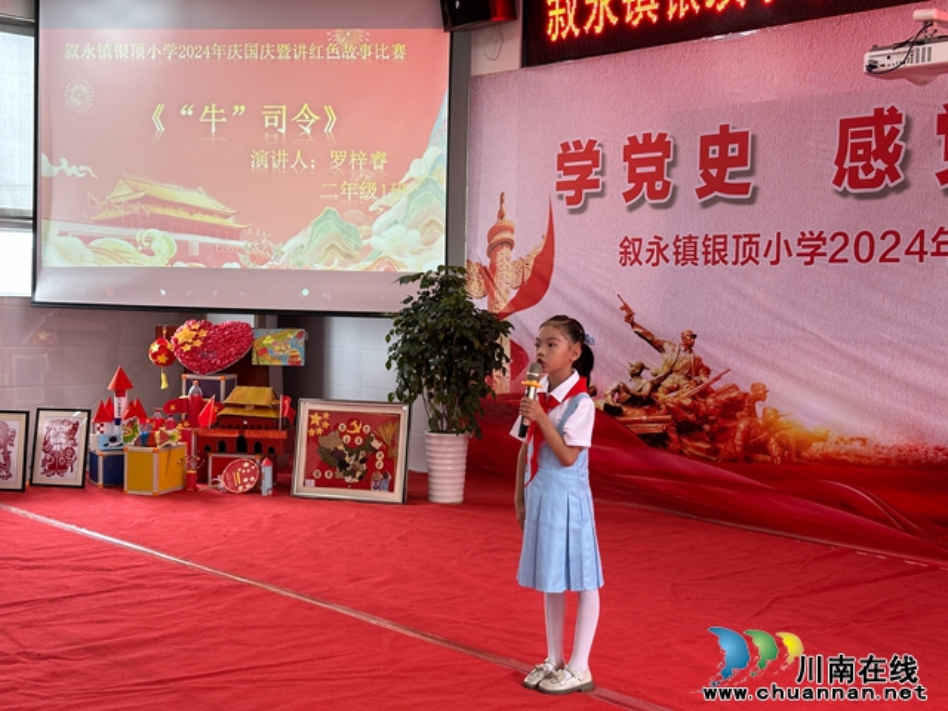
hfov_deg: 39.7
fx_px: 1315
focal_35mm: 48
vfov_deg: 30.3
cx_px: 474
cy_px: 356
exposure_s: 1/50
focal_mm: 6.86
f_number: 1.78
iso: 80
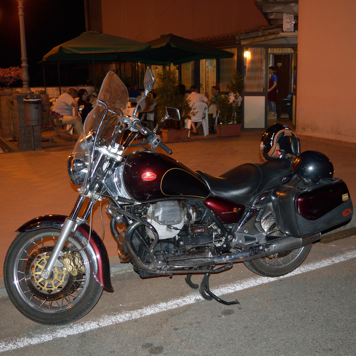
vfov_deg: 39.2
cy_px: 181
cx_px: 198
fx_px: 500
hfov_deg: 39.1
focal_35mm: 43
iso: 800
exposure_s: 1/60
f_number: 3.8
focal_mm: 22
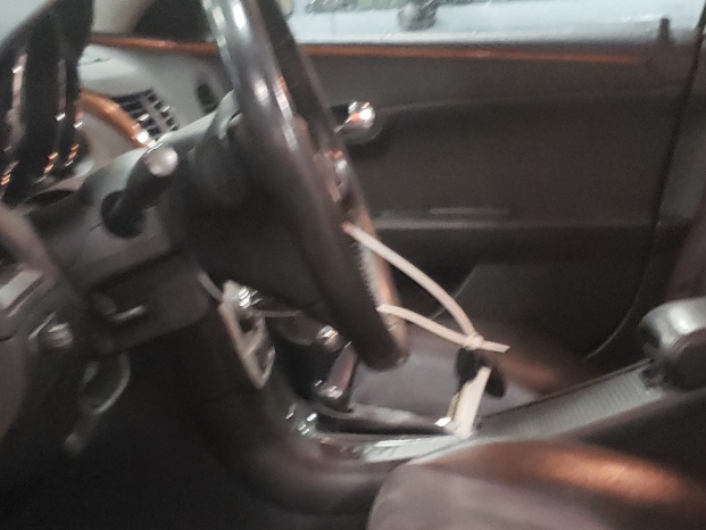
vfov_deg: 21.8
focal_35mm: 67
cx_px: 368
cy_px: 371
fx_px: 1367
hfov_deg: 29.0
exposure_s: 1/24
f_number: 1.5
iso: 517
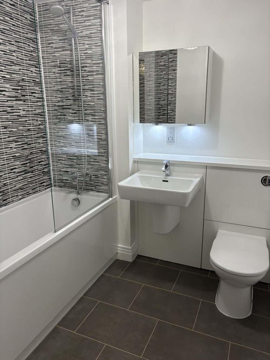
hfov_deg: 53.1
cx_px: 135
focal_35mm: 26
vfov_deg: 67.3
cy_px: 180
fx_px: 270
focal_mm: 5.96
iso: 100
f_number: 1.6
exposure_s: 1/50
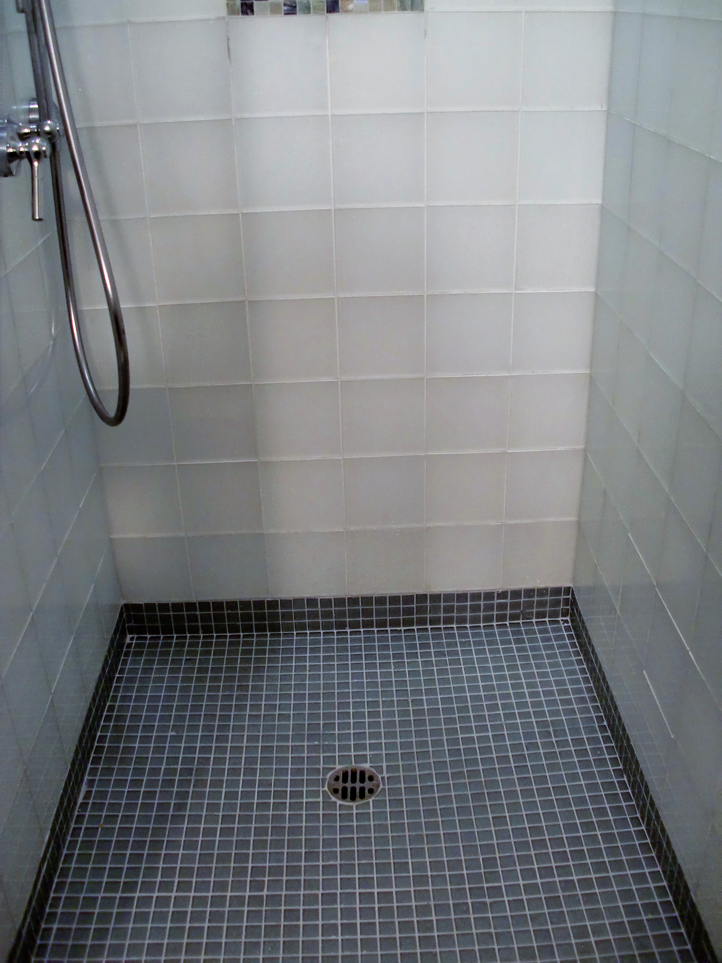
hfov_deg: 39.7
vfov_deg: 51.4
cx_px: 361
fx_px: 1001
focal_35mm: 36
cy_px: 482
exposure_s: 1/60
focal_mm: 6.3
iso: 250
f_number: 2.8
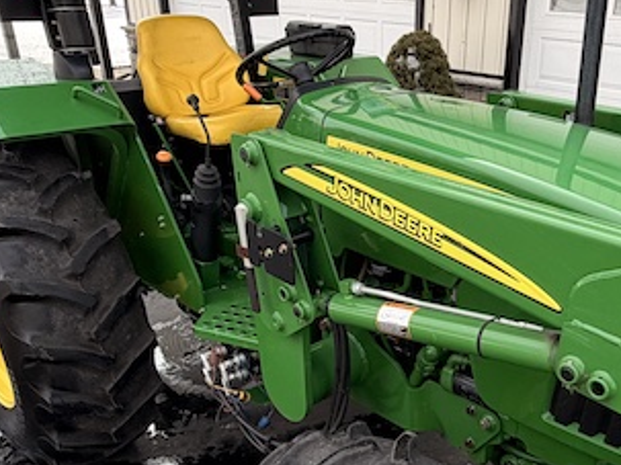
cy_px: 340
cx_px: 437
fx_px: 664
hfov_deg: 48.9
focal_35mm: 37
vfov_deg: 37.8
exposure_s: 1/502
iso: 50
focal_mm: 2.22
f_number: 2.2
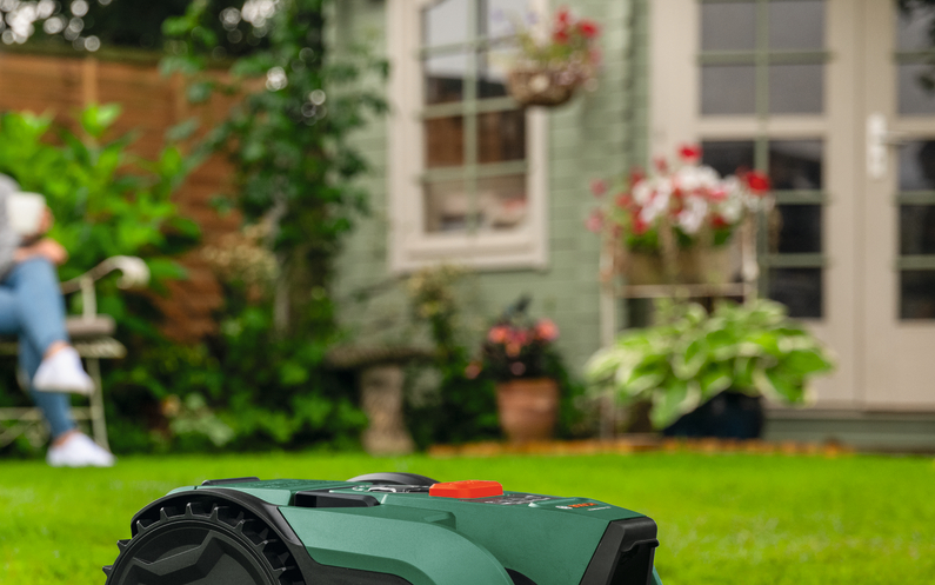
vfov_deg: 12.8
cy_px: 390
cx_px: 136
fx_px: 2599
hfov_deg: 20.1
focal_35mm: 102
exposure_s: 1/160
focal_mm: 53
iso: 400
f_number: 3.5
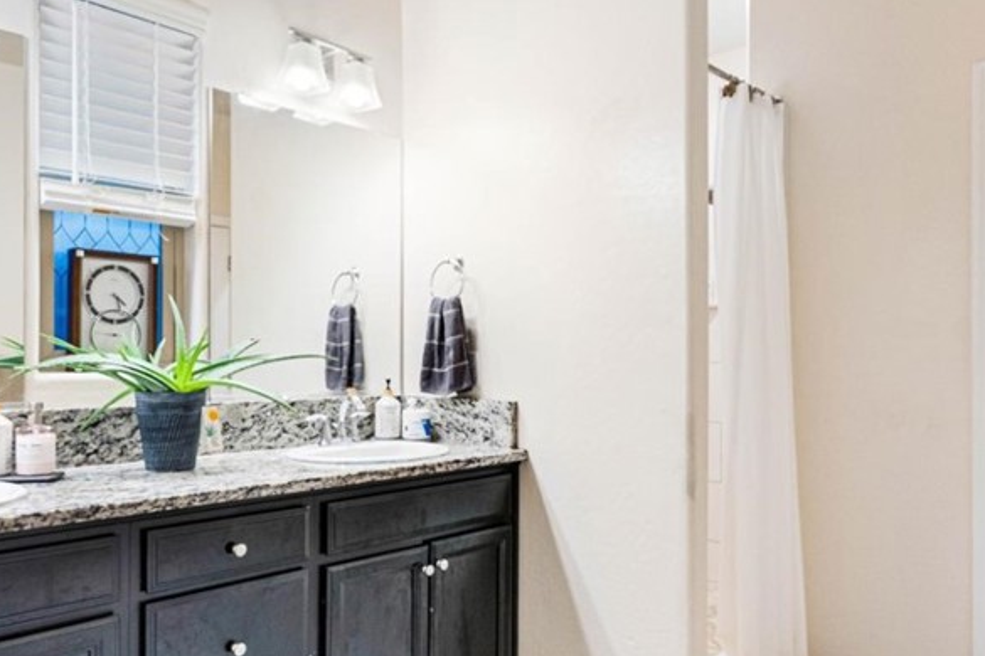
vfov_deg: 46.4
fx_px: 766
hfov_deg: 65.5
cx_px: 477
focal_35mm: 28
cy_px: 357
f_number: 11
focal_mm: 16
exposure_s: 1/1.67
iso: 800
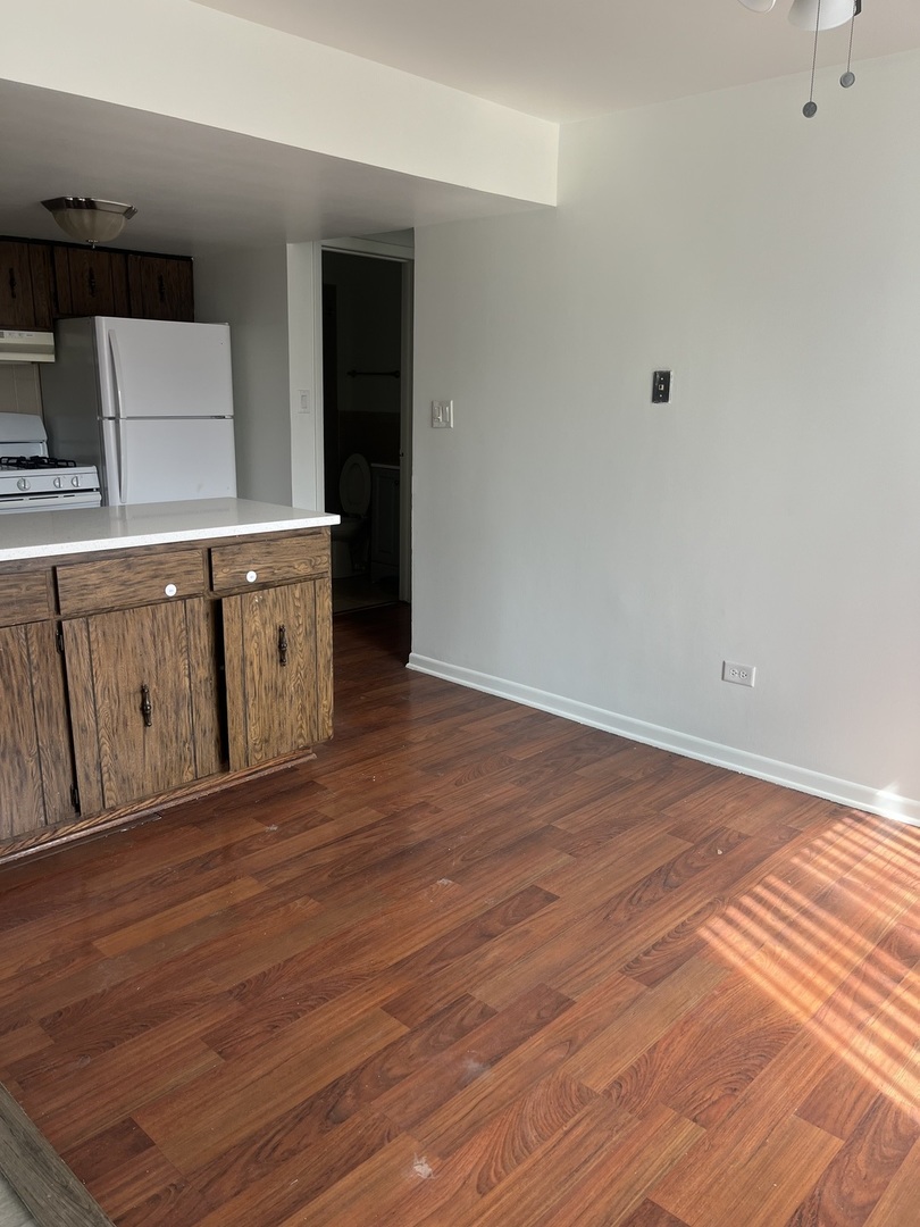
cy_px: 614
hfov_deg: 53.1
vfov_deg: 67.3
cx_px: 460
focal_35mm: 26
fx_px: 921
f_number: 1.6
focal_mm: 5.1
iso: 50
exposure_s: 1/121
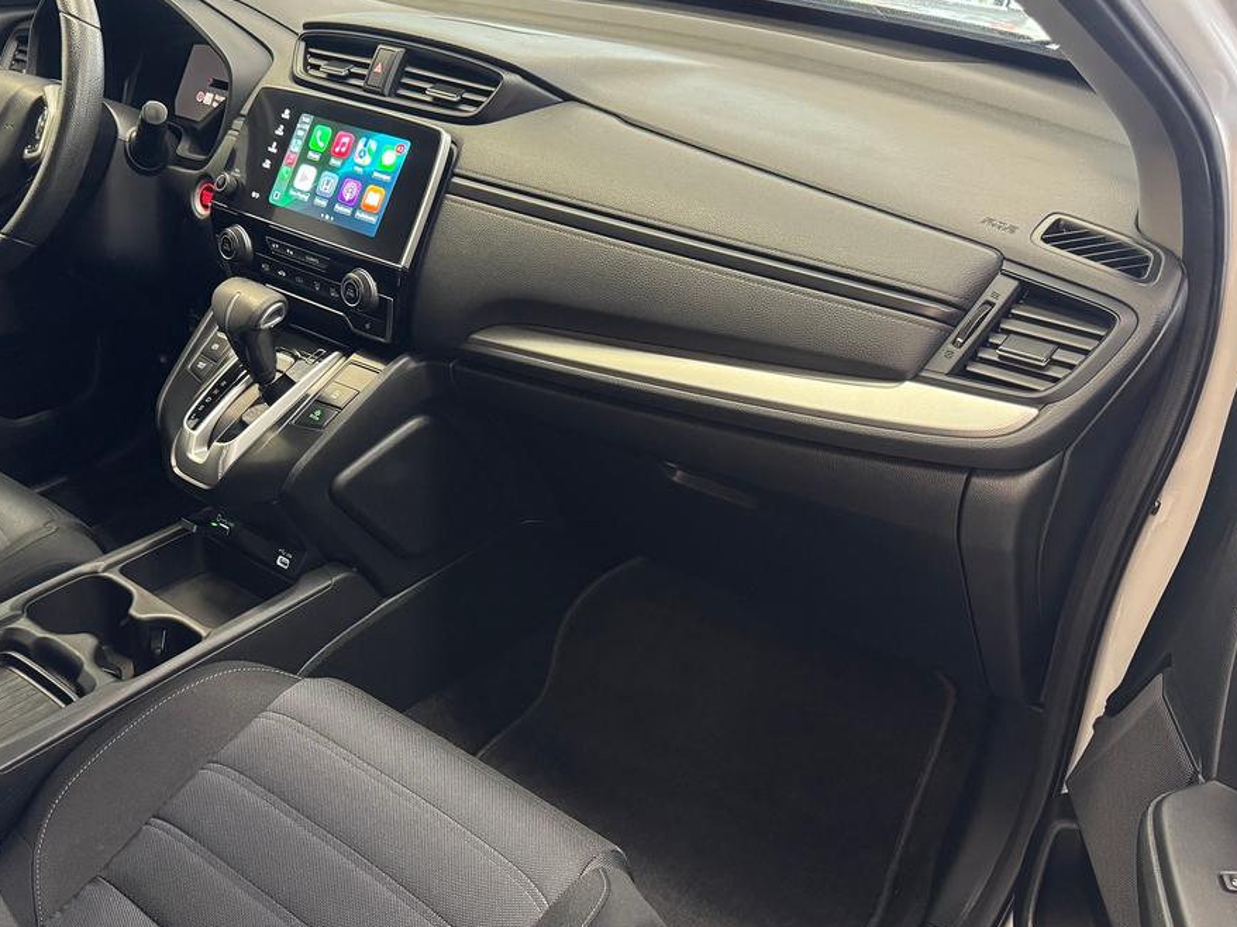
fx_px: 1250
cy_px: 595
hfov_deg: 52.5
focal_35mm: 35
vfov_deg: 40.3
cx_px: 533
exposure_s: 1/40
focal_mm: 6.76
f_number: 1.78
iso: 640
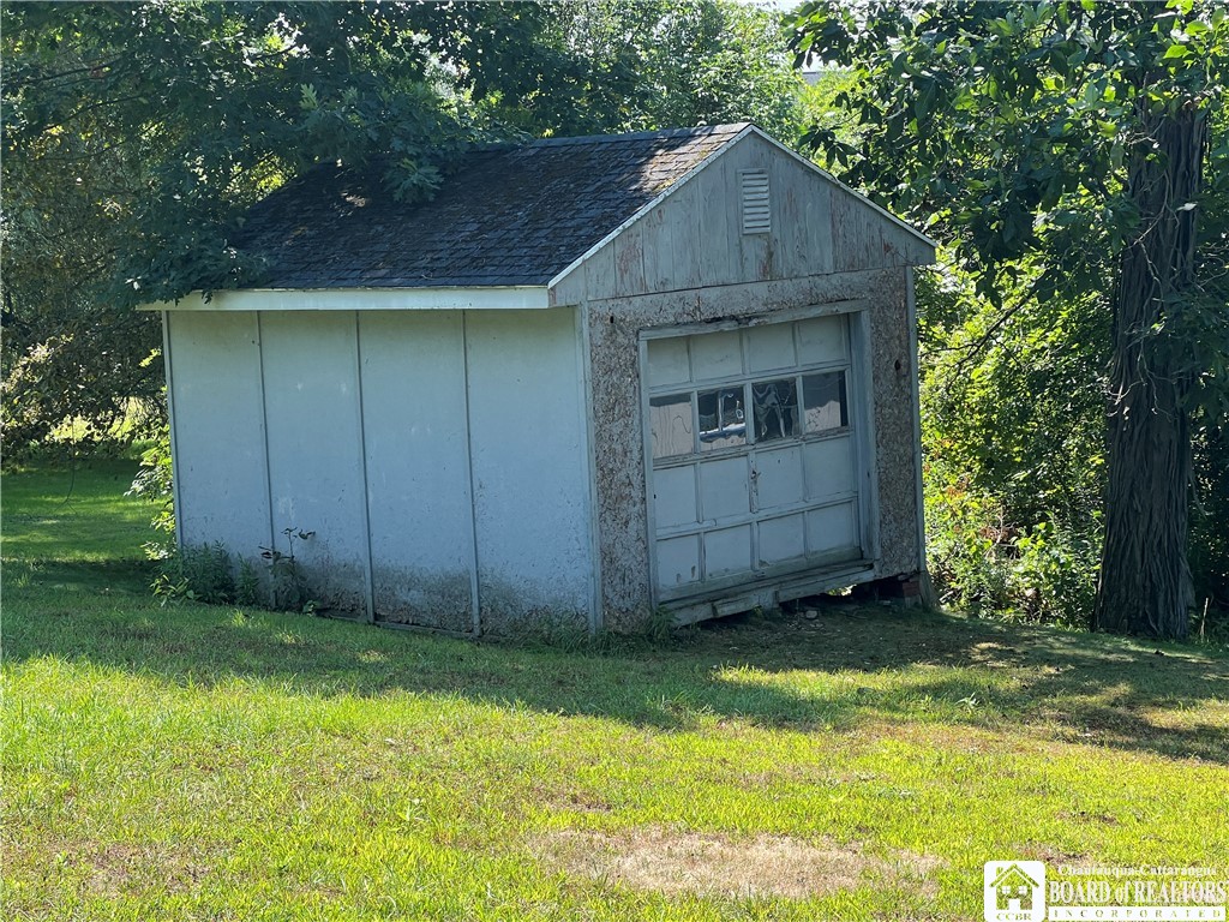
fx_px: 2734
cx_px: 614
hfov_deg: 25.3
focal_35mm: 77
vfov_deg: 19.1
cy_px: 461
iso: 32
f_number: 2.8
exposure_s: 1/168
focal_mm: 9
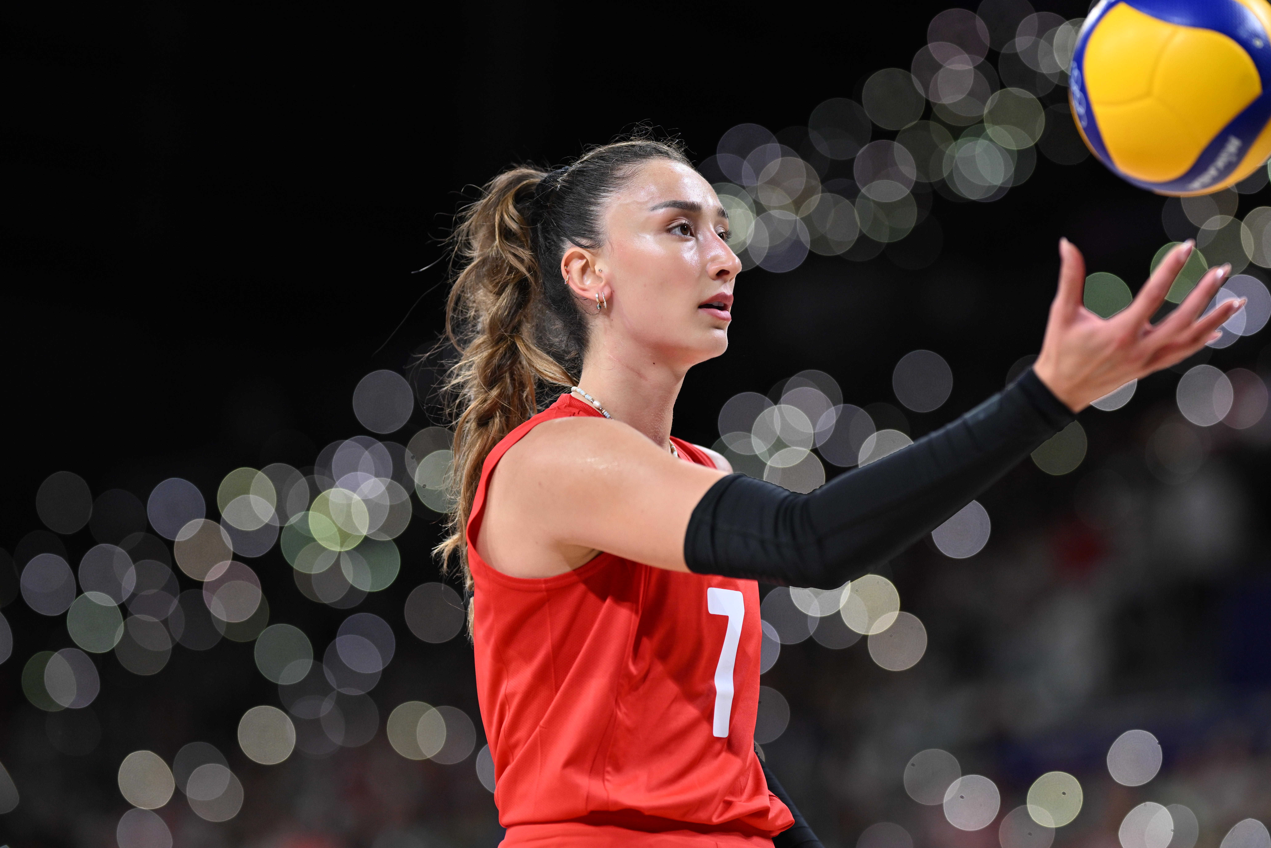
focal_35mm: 135
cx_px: 636
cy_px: 424
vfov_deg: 10.2
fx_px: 4766
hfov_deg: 15.2
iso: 1000
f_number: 1.8
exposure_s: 1/2500
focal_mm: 135
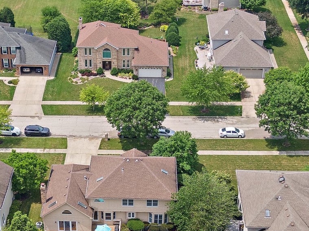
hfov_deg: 24.9
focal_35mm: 78
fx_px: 696
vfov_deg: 18.7
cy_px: 180
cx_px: 104
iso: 100
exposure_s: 1/640
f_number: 3.5
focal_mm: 7.07
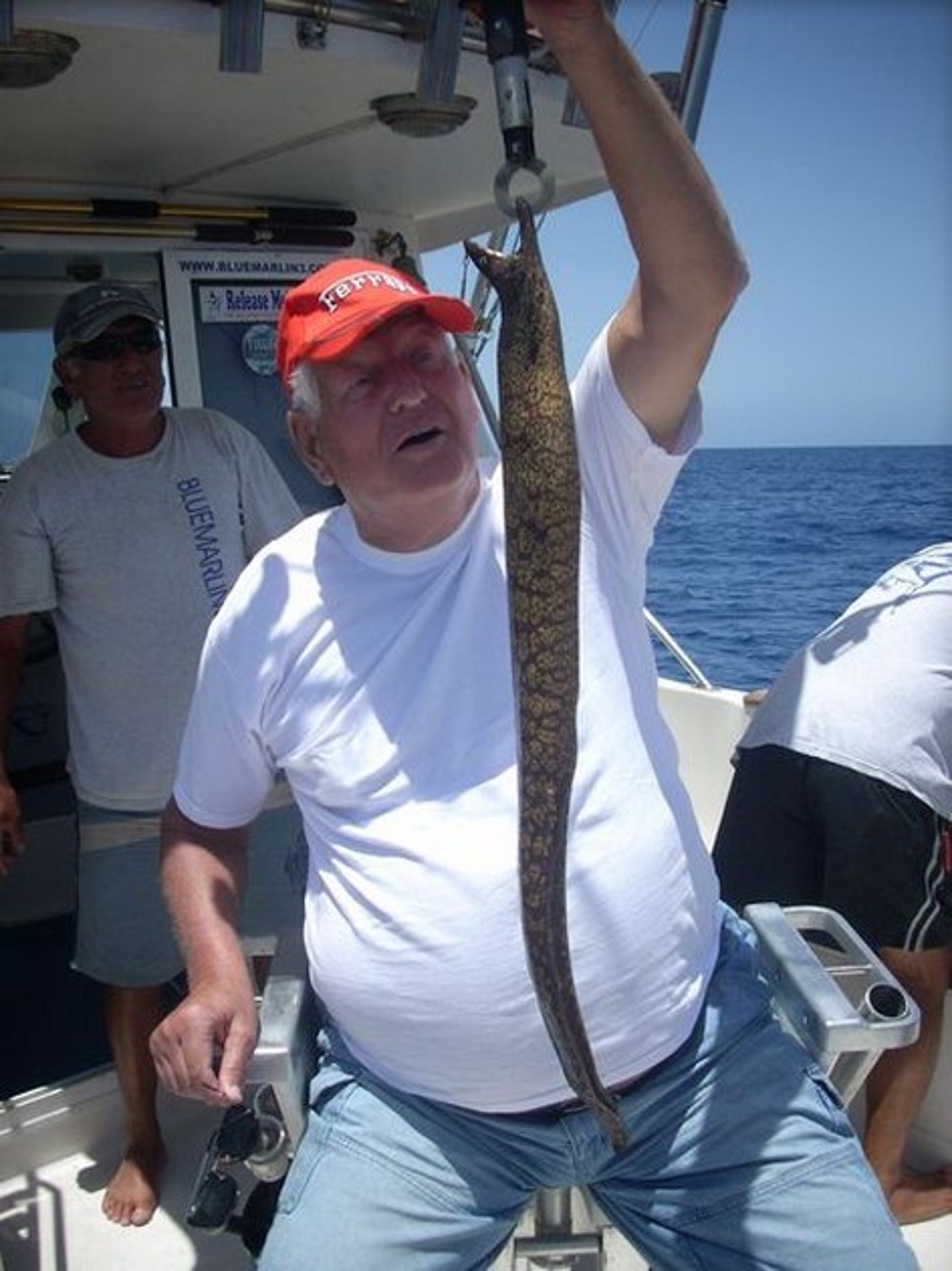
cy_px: 636
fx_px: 1358
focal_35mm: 37
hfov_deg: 38.6
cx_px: 476
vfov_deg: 50.2
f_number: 5.6
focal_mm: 6.2
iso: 64
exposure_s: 1/310
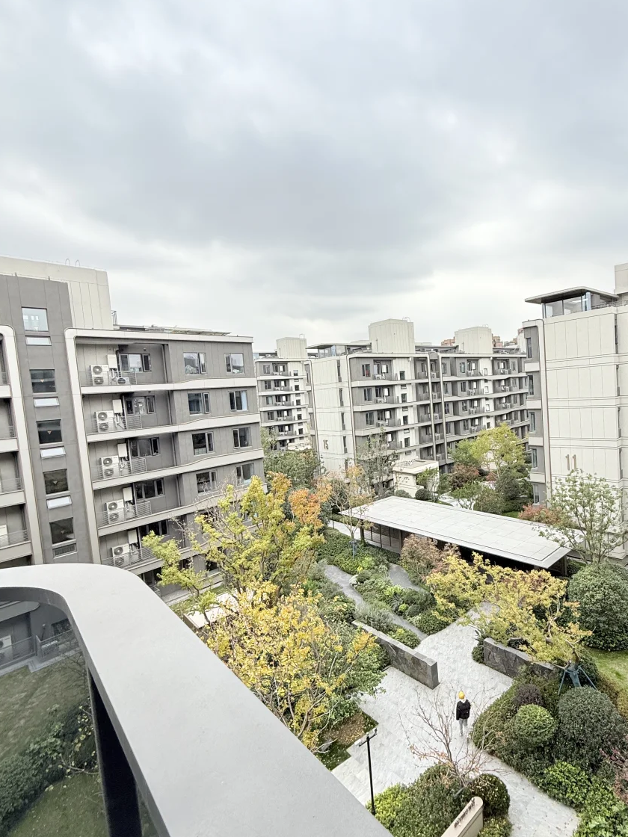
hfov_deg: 70.4
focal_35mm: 18
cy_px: 421
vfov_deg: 87.8
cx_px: 393
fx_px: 435
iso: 64
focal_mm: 2.22
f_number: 2.2
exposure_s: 1/506
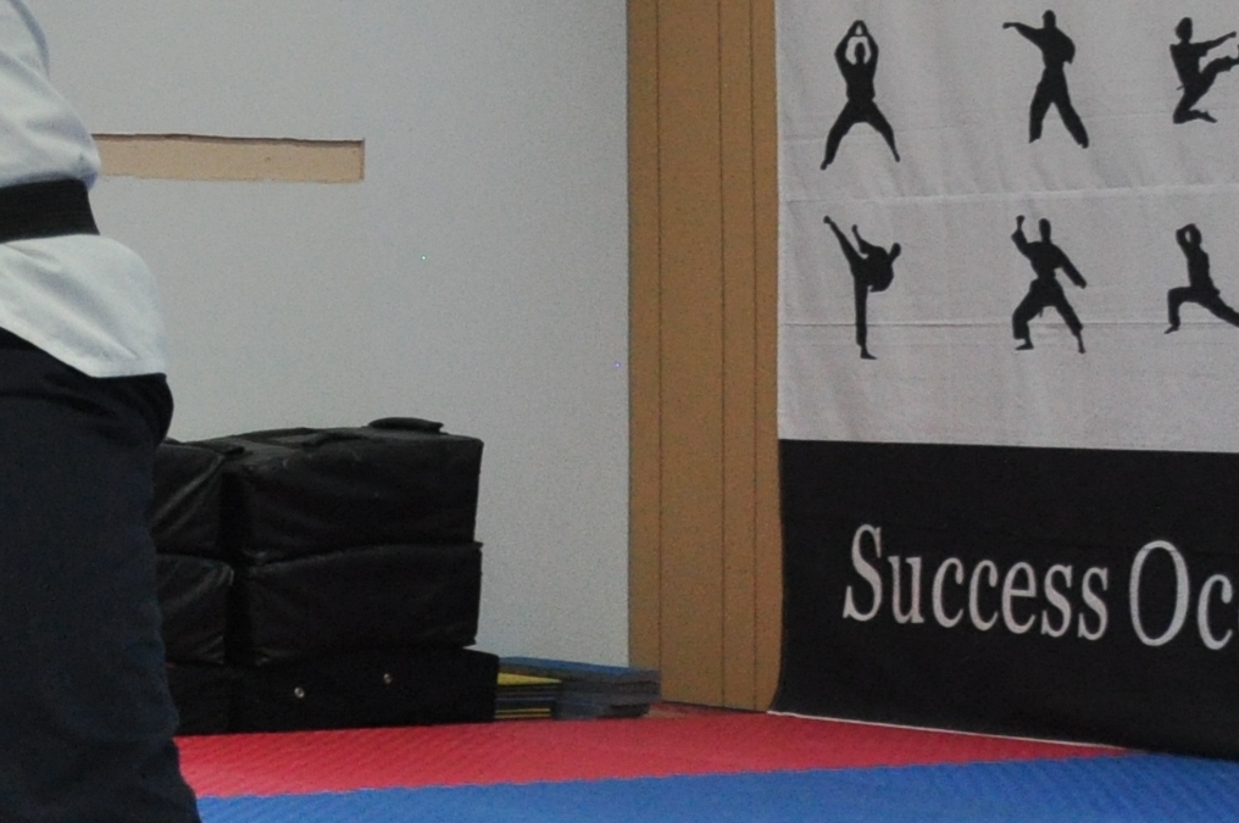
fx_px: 3919
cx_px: -1119
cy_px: 118
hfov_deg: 15.1
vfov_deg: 11.9
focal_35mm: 114
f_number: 3.5
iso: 800
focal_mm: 18
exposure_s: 1/200
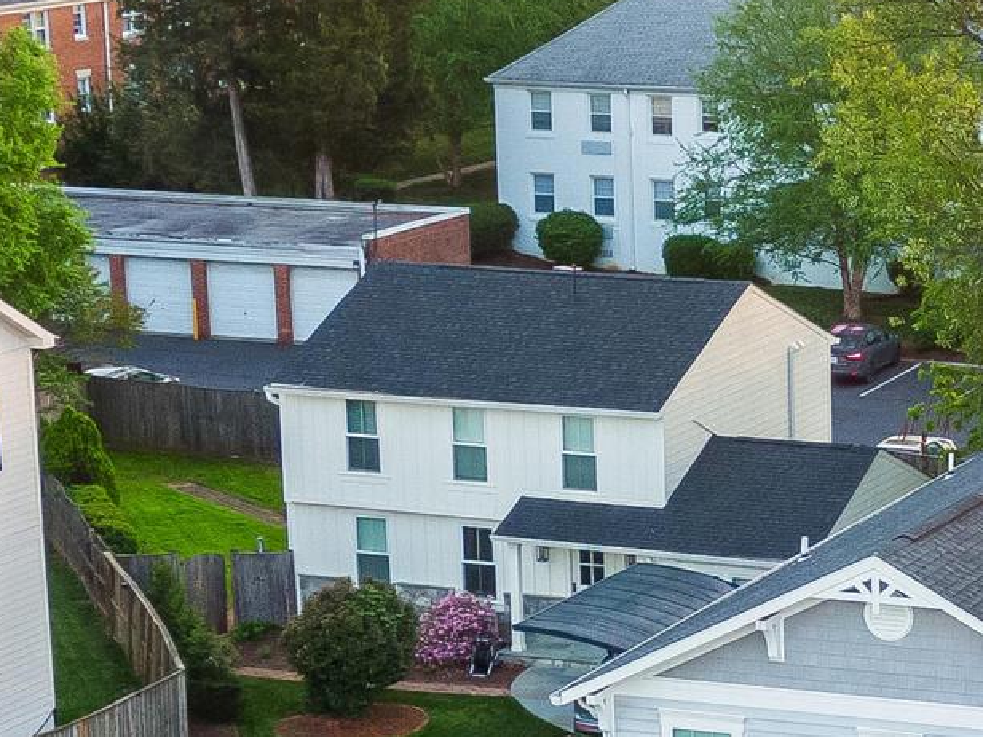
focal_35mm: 133
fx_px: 3777
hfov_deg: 14.5
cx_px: 1036
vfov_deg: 11.1
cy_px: 640
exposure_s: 1/80
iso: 160
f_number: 3.5
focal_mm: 6.92
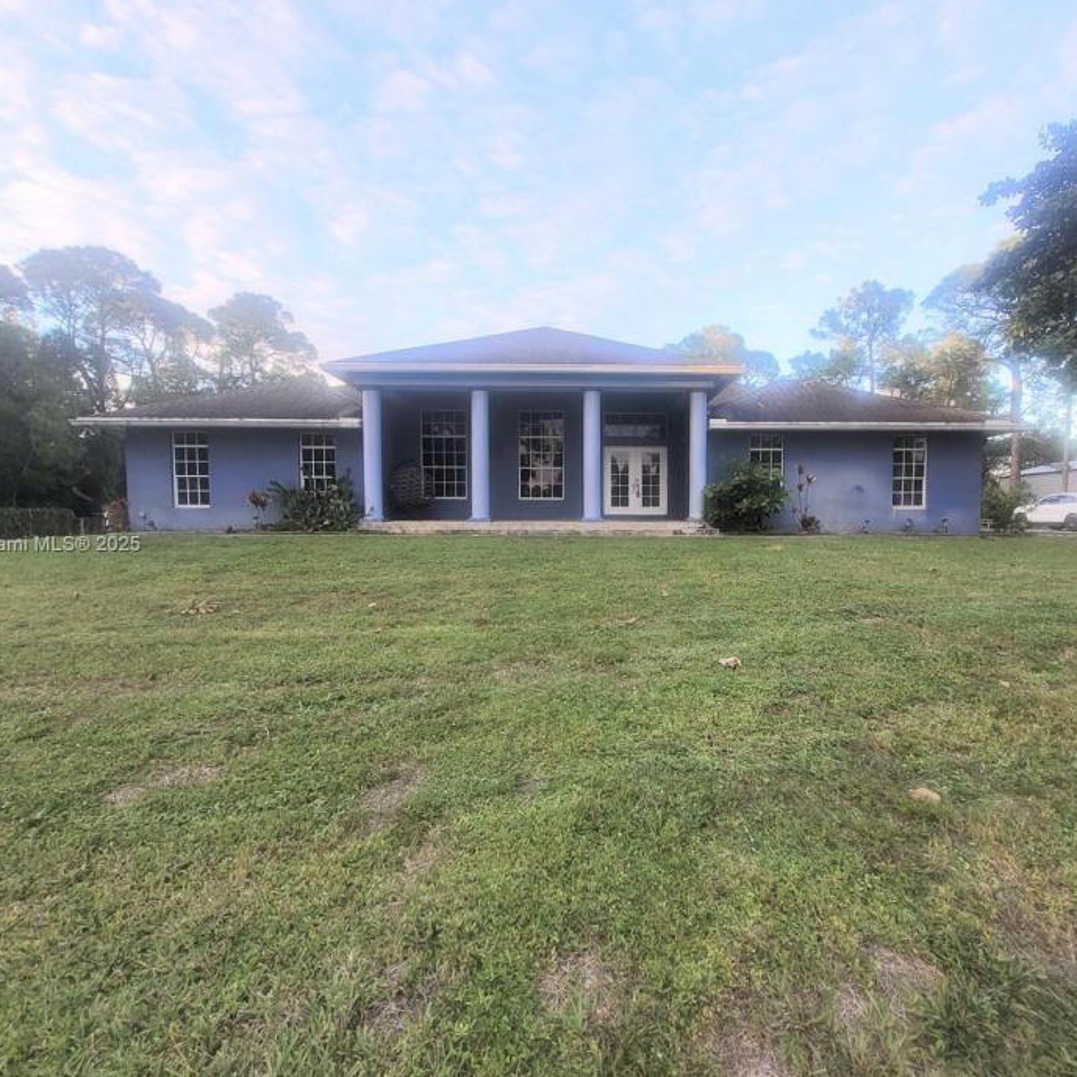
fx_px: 563
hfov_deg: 87.2
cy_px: 546
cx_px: 591
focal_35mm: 16
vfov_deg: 87.4
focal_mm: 1.74
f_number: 2.2
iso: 40
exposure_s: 1/132
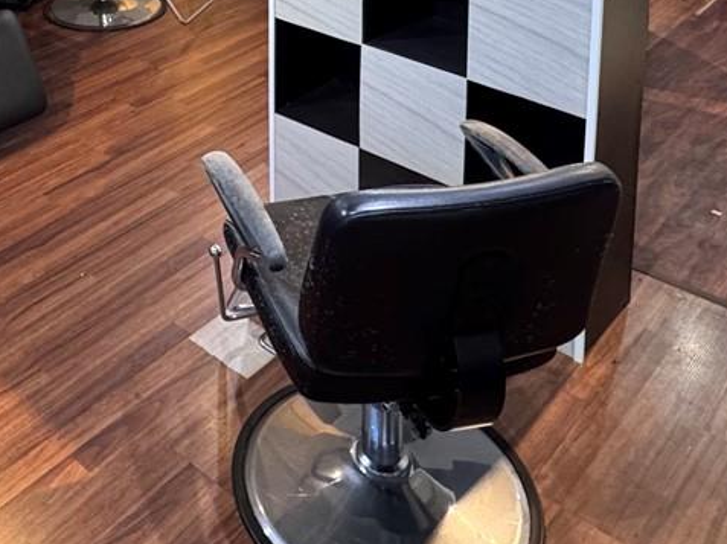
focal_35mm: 47
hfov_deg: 38.5
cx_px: 116
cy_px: -194
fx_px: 986
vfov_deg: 25.7
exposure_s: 1/120
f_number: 2.2
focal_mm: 2.22
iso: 250
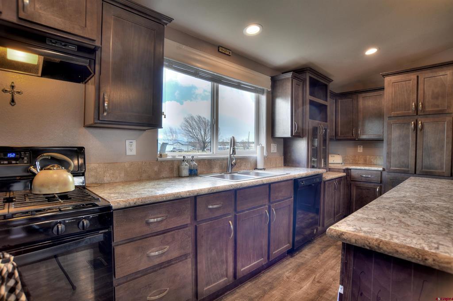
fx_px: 226
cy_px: 150
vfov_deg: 67.3
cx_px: 226
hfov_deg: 90.0
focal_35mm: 18
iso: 100
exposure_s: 1/6
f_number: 8
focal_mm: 18
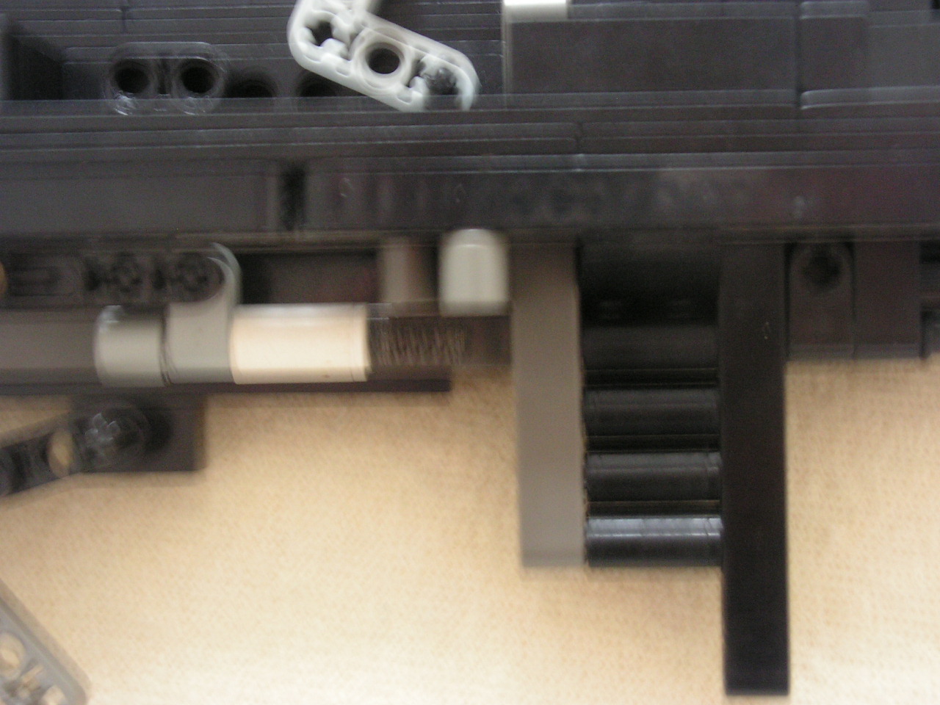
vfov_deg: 22.3
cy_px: 352
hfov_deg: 29.4
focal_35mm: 66
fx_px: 1792
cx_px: 470
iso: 200
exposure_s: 1/2.5
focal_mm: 11
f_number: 3.3
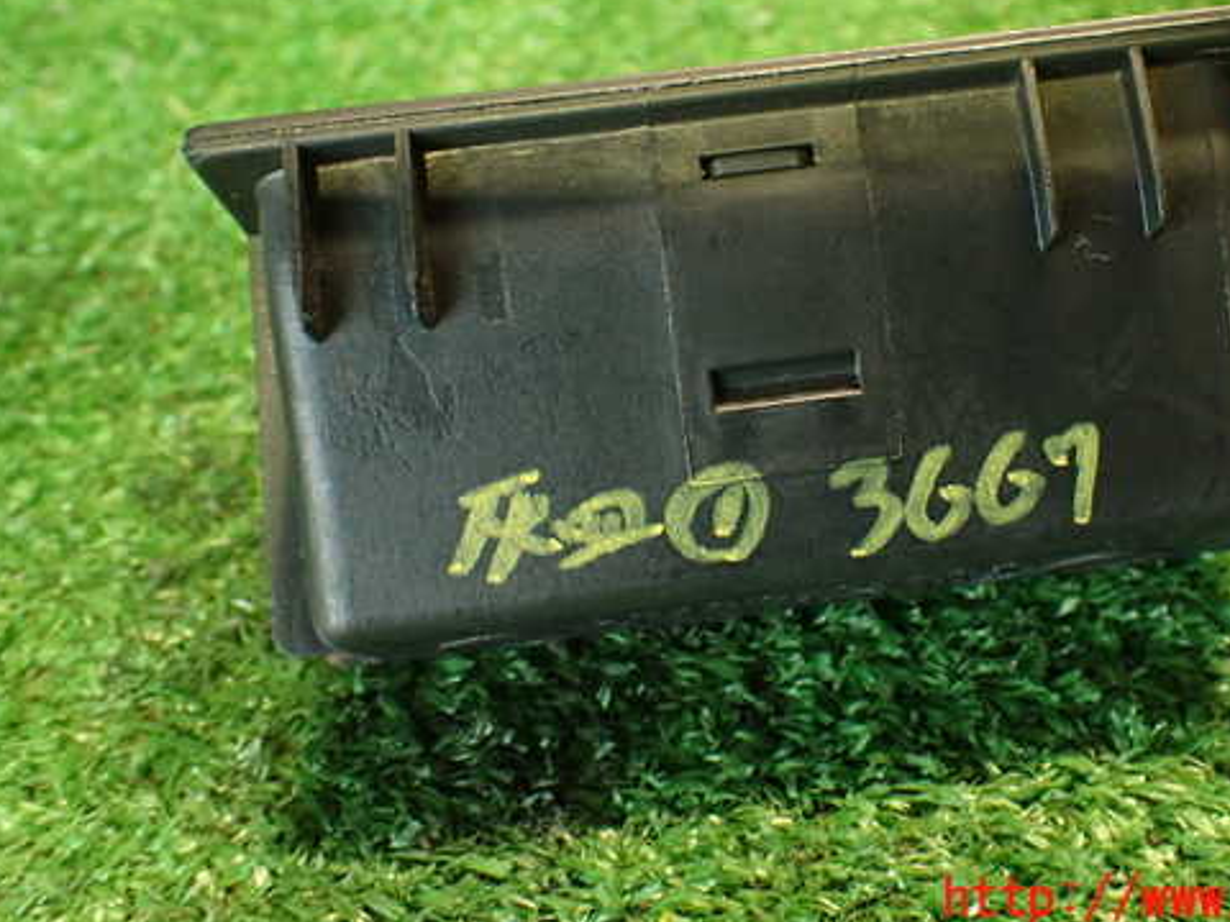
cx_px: 753
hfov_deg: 46.5
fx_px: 1421
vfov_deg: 35.8
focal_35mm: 40
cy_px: 356
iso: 640
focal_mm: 5.79
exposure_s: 1/30
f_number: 2.4
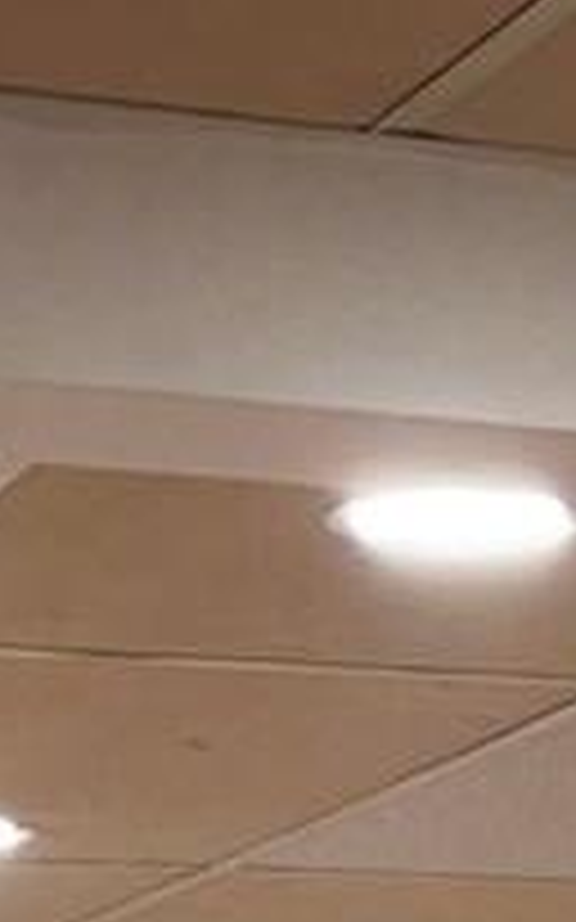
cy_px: 2802
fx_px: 5203
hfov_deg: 5.6
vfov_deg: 8.4
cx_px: 2142
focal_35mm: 207
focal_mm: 5.96
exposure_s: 1/60
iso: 100
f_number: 1.6
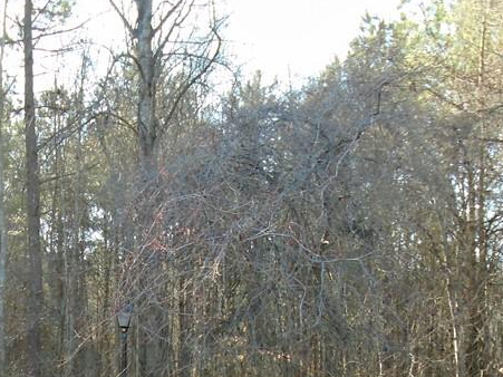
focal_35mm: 59
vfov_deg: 23.6
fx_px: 857
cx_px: 133
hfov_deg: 32.2
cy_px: 387
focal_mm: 4.6
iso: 100
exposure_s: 1/125
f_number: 3.2
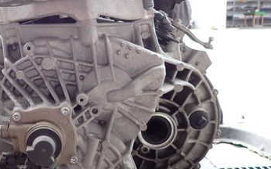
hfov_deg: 41.2
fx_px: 340
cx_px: 45
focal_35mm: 46
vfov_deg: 27.9
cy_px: 70
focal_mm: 4.5
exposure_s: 1/160
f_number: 2
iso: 100
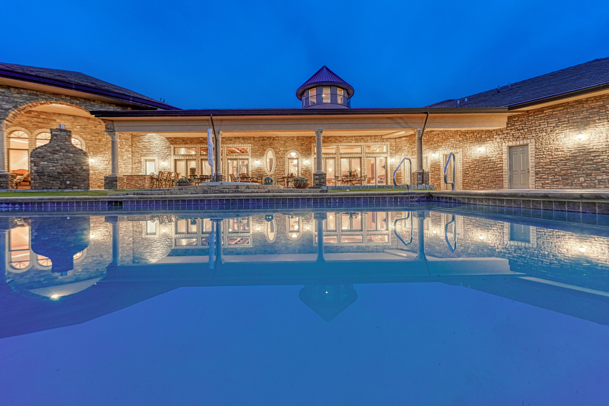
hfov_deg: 104.3
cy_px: 203
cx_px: 304
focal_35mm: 14
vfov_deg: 81.2
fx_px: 237
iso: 1600
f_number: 6.3
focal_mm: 14
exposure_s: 1.6
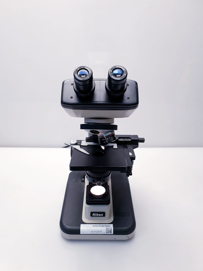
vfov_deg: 67.3
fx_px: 203
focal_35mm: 26
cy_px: 136
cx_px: 102
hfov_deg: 53.1
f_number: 2.4
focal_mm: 4.3
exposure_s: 1/50
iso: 64
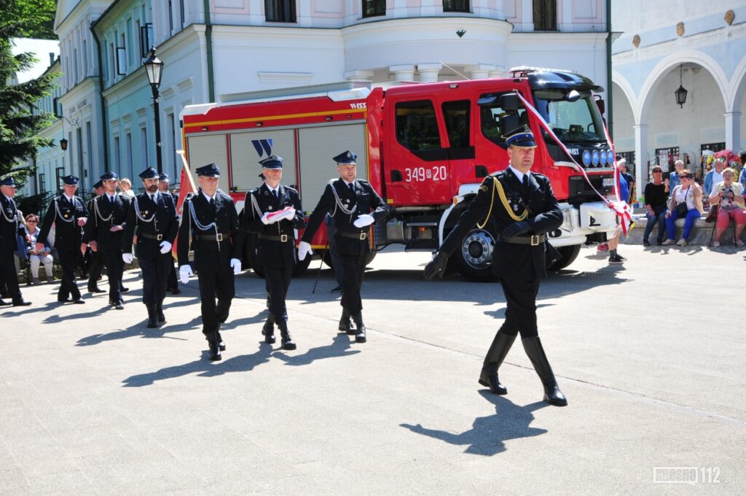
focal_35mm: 52
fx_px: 1087
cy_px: 248
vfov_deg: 25.7
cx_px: 373
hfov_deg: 37.9
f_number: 5.6
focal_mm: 35
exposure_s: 1/400
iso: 250
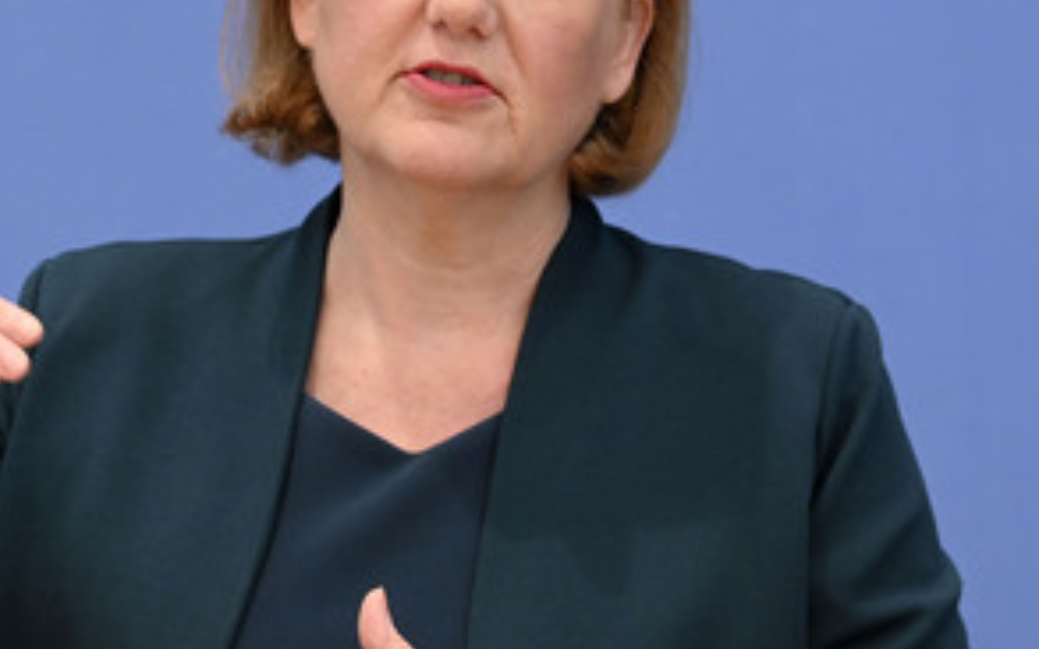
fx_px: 5322
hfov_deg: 11.1
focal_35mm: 188
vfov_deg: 7.0
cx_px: 335
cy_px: 163
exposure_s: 1/320
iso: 3200
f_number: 7.1
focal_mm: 120
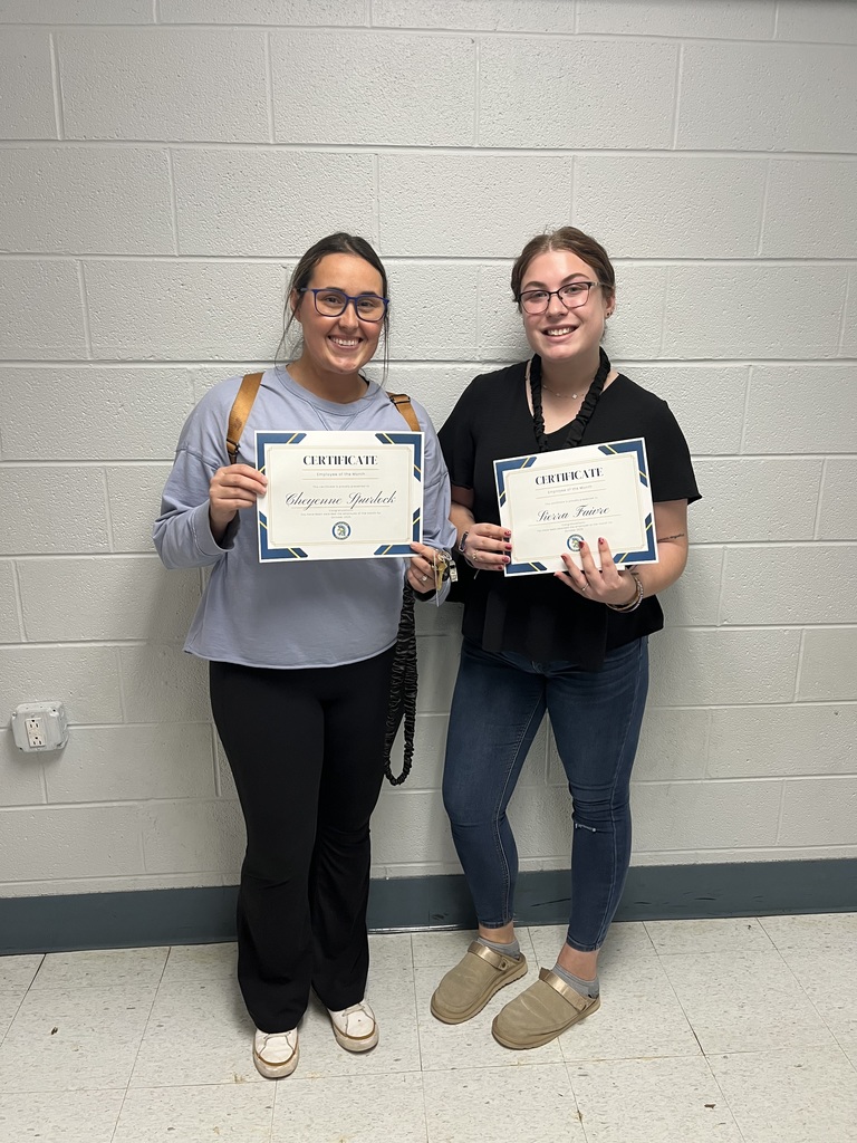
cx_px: 428
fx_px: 858
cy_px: 572
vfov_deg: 67.3
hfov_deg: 53.1
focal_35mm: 26
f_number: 1.6
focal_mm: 5.1
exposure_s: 1/60
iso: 125
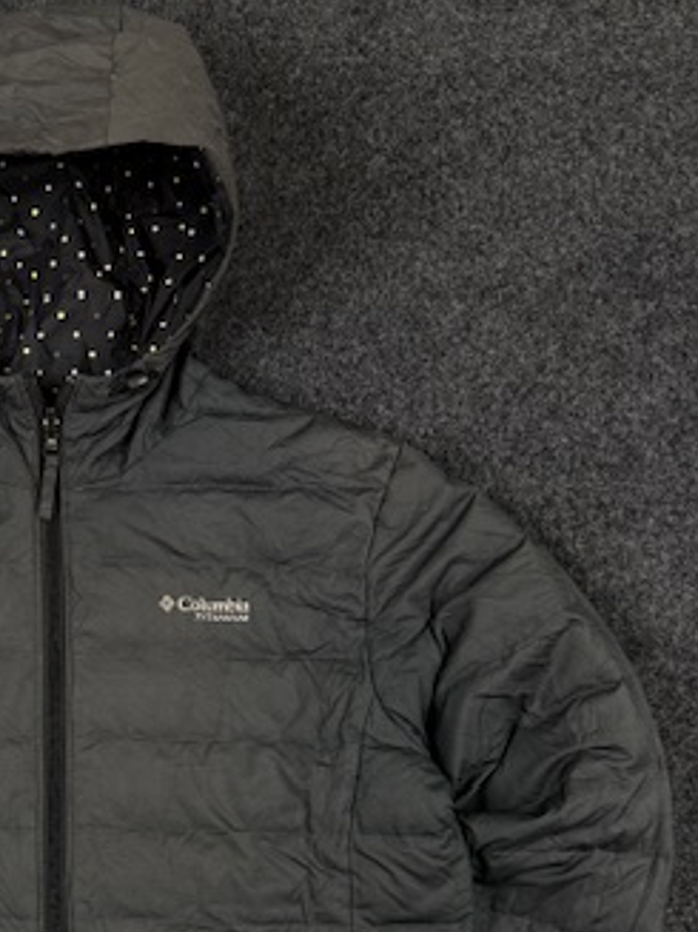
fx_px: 1264
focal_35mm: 47
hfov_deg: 29.3
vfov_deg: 39.1
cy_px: 730
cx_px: 37
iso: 200
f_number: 1.78
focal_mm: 6.76
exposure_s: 1/100
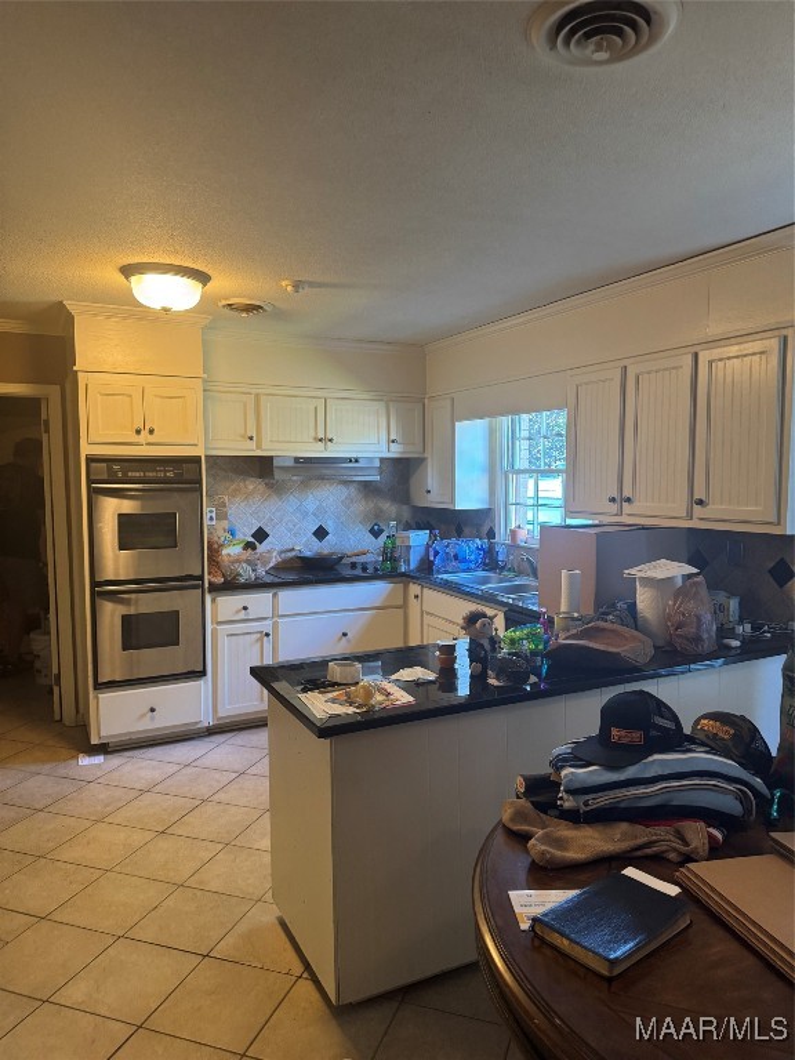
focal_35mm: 24
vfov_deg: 71.6
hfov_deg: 56.8
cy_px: 530
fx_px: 735
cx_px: 398
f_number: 1.78
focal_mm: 6.76
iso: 320
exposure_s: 1/60
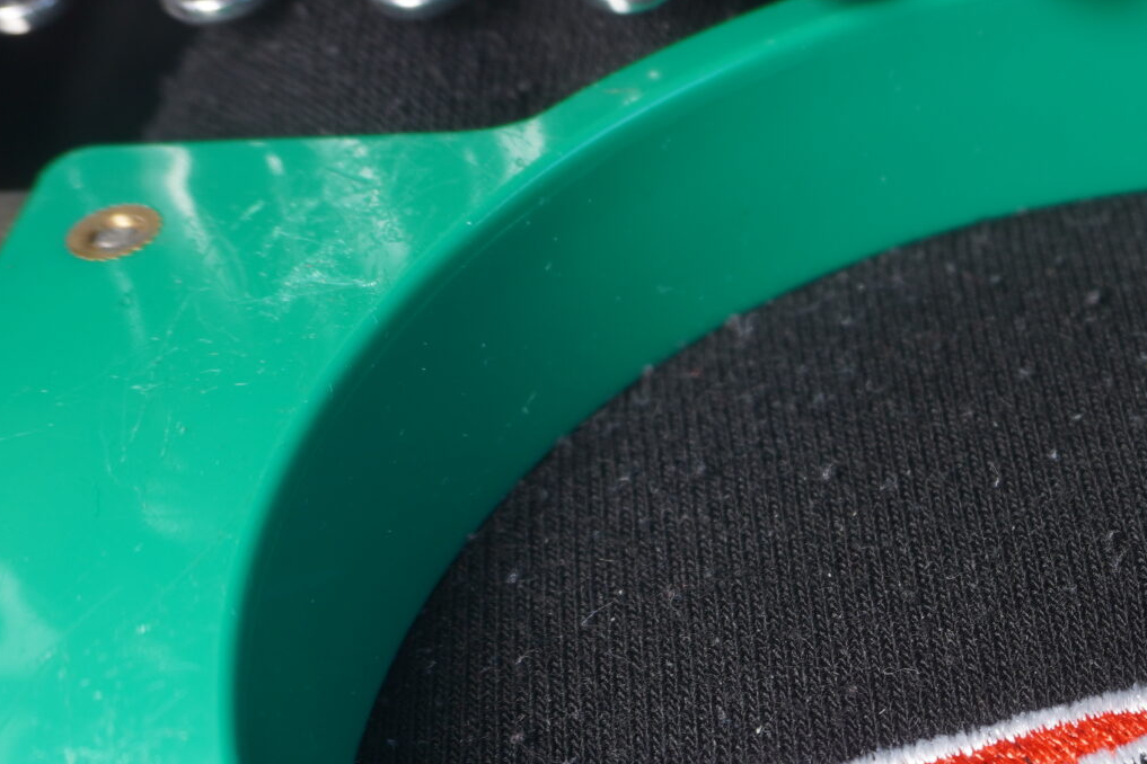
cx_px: 1174
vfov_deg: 17.0
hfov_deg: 24.3
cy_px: 653
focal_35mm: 79
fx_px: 2525
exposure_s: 1/40
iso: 100
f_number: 5.6
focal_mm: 21
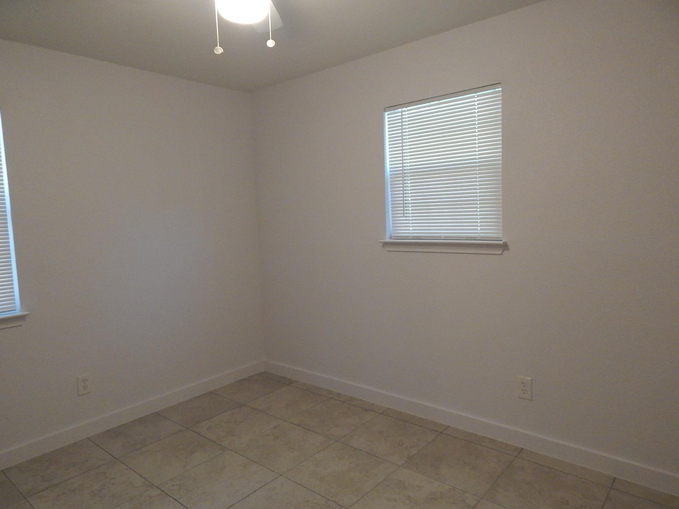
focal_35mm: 23
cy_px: 254
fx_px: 451
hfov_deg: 73.9
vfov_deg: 58.9
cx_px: 340
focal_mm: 4
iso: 400
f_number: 3
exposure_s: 1/30
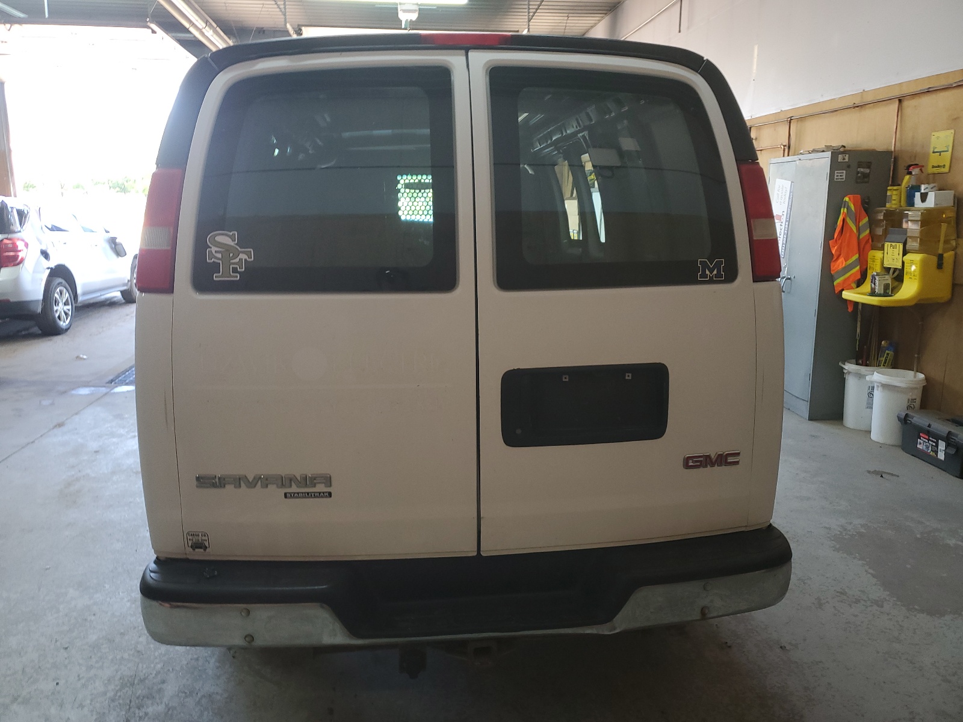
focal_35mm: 26
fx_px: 723
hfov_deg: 67.3
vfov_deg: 53.1
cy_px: 361
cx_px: 482
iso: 71
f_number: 1.5
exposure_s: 1/60.2
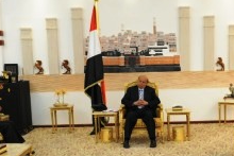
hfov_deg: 33.7
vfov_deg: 22.8
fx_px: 384
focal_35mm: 59
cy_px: 120
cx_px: 152
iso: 800
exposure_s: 1/100
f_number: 3.2
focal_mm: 29
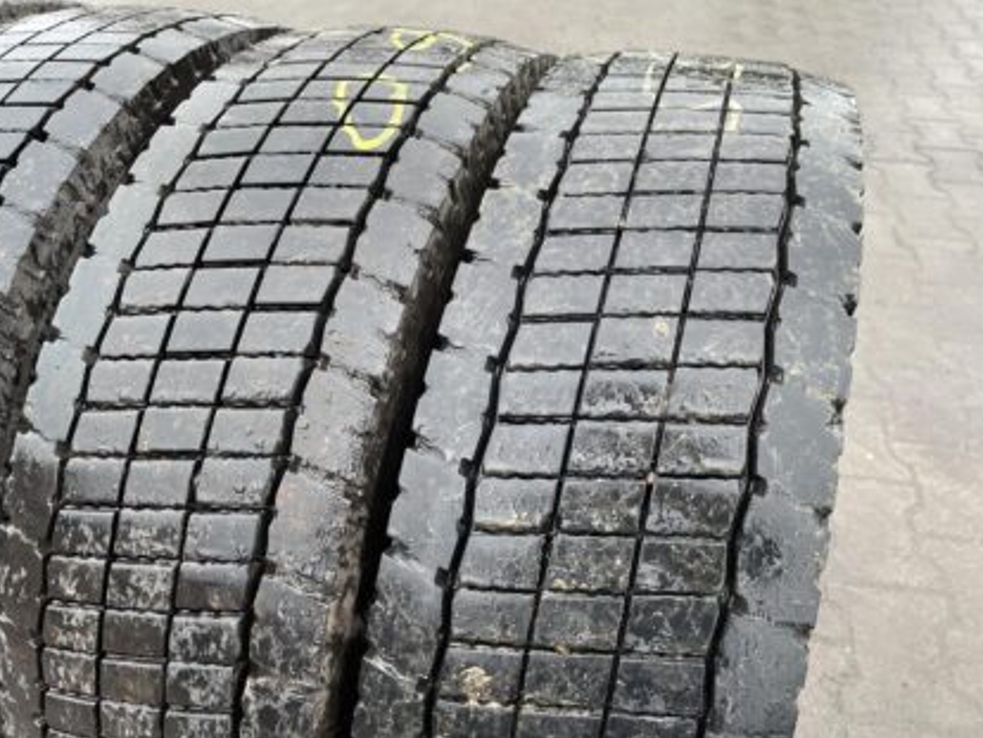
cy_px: 364
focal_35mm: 27
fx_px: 767
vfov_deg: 51.4
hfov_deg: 65.3
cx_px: 494
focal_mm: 4.2
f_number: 1.6
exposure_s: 1/121
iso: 80
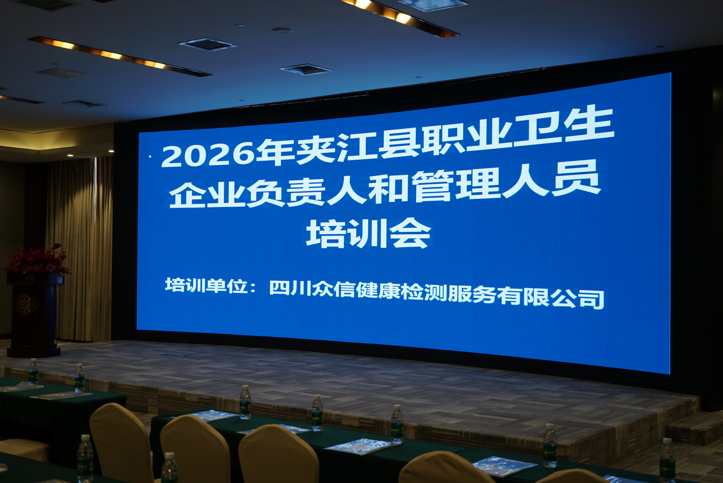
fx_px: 864
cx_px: 362
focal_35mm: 43
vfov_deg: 31.2
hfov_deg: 45.4
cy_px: 242
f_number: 4.5
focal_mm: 43
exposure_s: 1/60
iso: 250
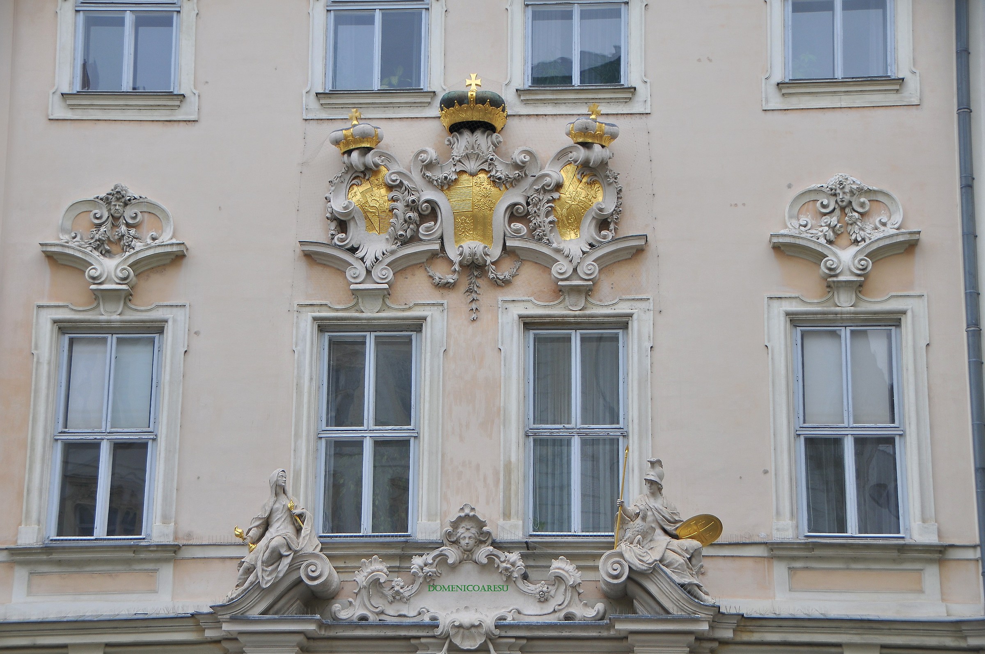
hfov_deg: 26.0
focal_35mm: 78
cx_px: 492
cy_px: 327
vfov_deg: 17.4
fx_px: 2132
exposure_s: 1/100
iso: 200
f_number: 5
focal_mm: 52
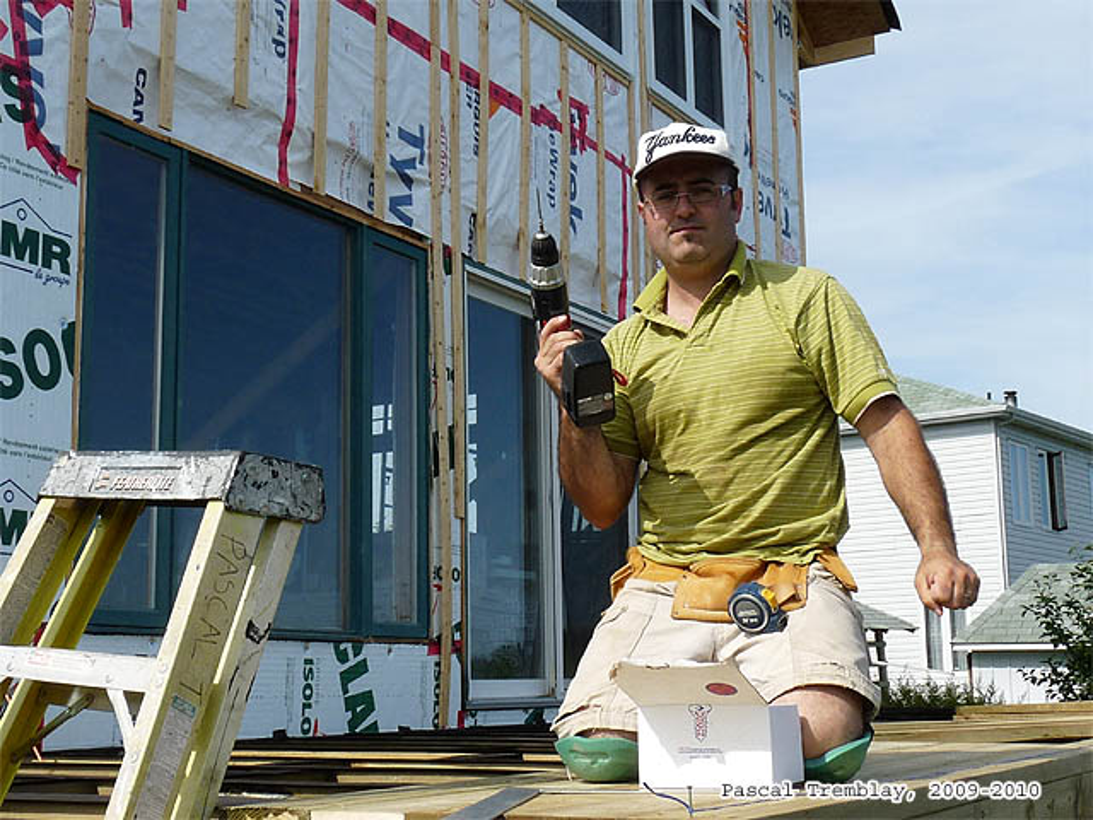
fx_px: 1579
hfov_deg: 38.2
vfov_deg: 29.1
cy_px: 410
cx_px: 546
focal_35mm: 50
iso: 100
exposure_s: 1/400
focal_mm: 4.9
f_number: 5.6
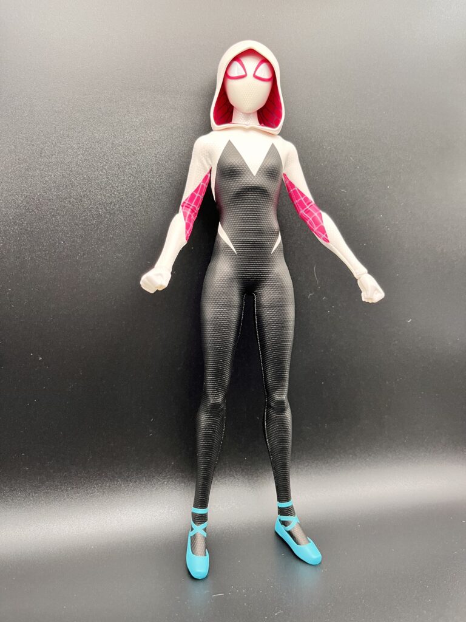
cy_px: 311
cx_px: 233
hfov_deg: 53.1
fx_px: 467
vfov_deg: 67.3
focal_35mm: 26
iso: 160
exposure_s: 1/50
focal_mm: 5.1
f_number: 1.6
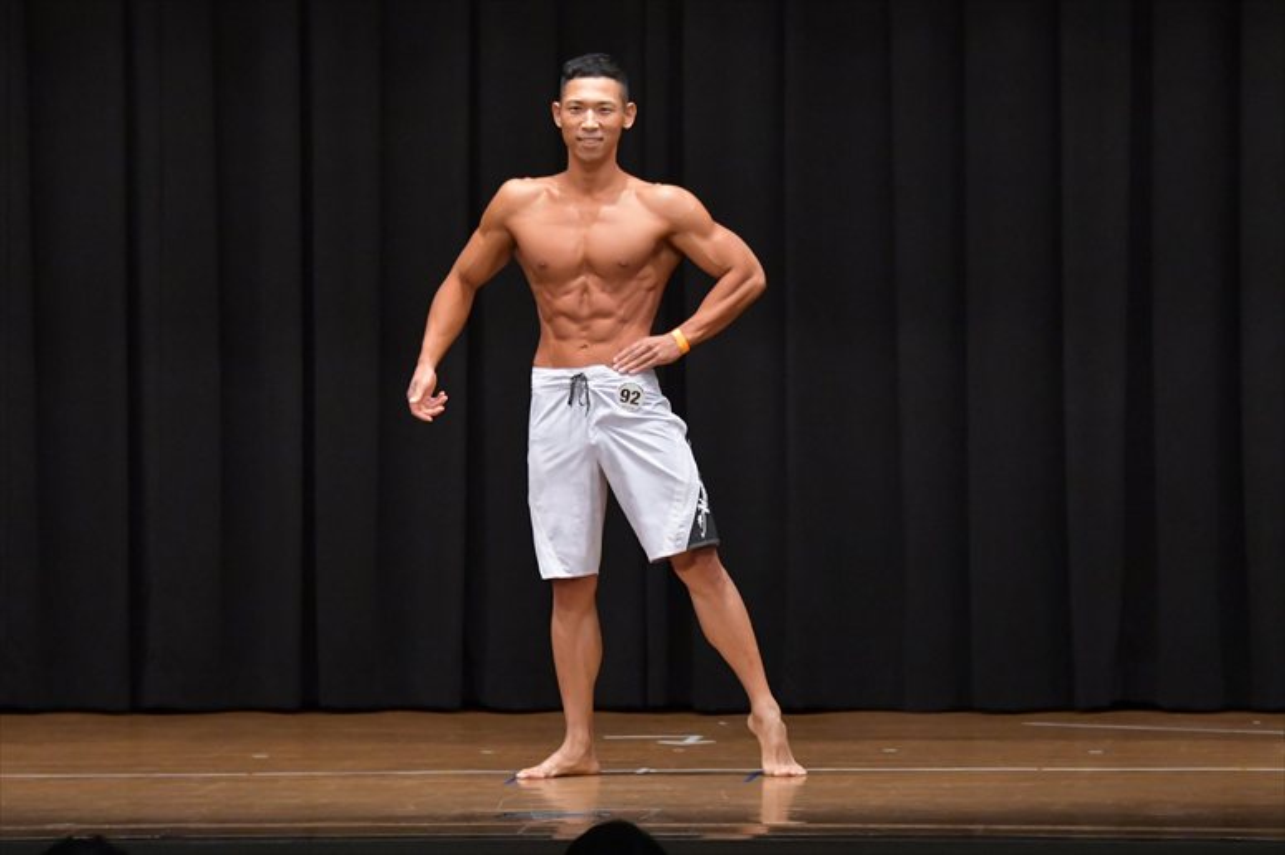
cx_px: 642
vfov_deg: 6.3
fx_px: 7742
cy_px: 428
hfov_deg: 9.5
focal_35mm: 217
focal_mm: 145
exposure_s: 1/400
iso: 6400
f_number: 5.6
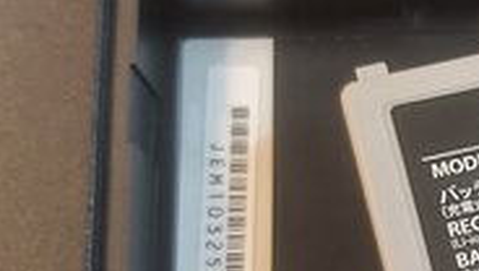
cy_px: 156
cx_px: 581
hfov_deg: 21.6
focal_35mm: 91
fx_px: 1157
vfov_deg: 13.3
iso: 160
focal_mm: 3.92
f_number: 1.7
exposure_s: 1/60
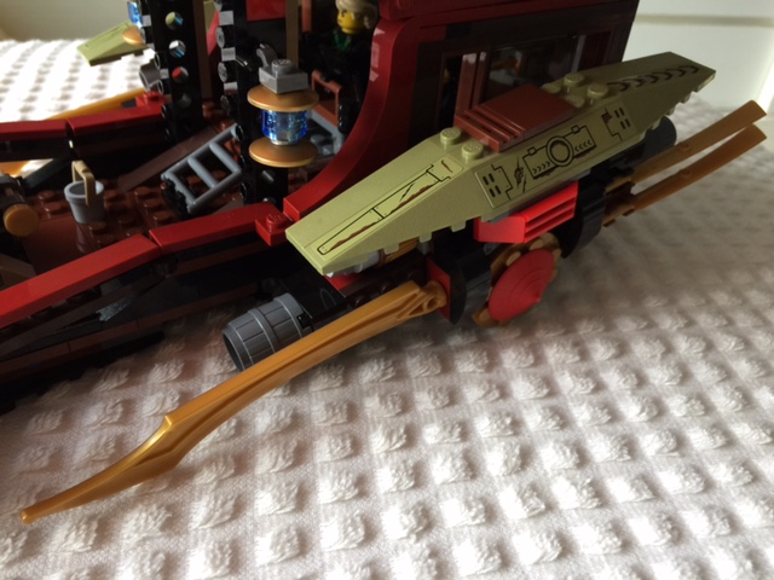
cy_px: 290
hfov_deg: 61.7
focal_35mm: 29
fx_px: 648
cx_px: 387
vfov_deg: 48.2
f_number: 2.2
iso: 32
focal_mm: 4.15
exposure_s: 1/15
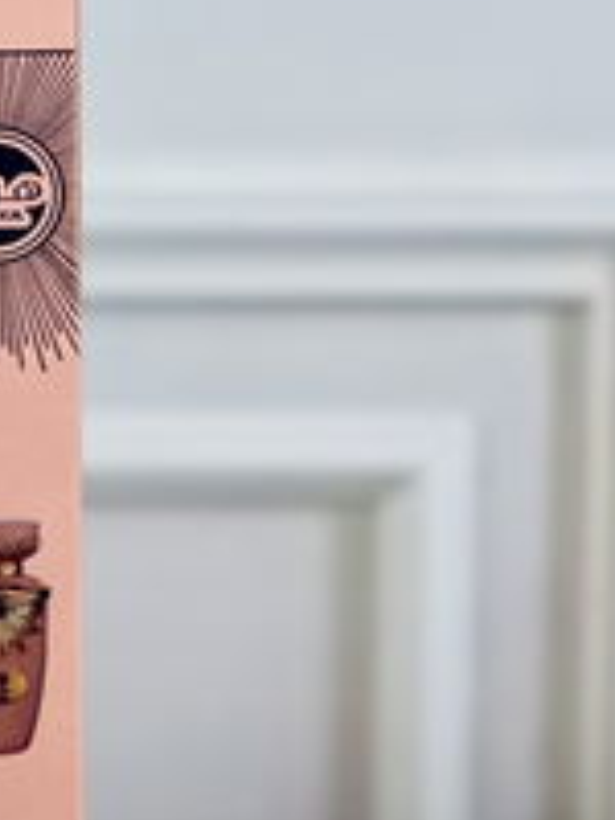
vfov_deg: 9.7
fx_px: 4856
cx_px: -33
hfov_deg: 7.2
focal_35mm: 205
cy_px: 404
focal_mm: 9
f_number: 2.8
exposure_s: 1/100
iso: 125
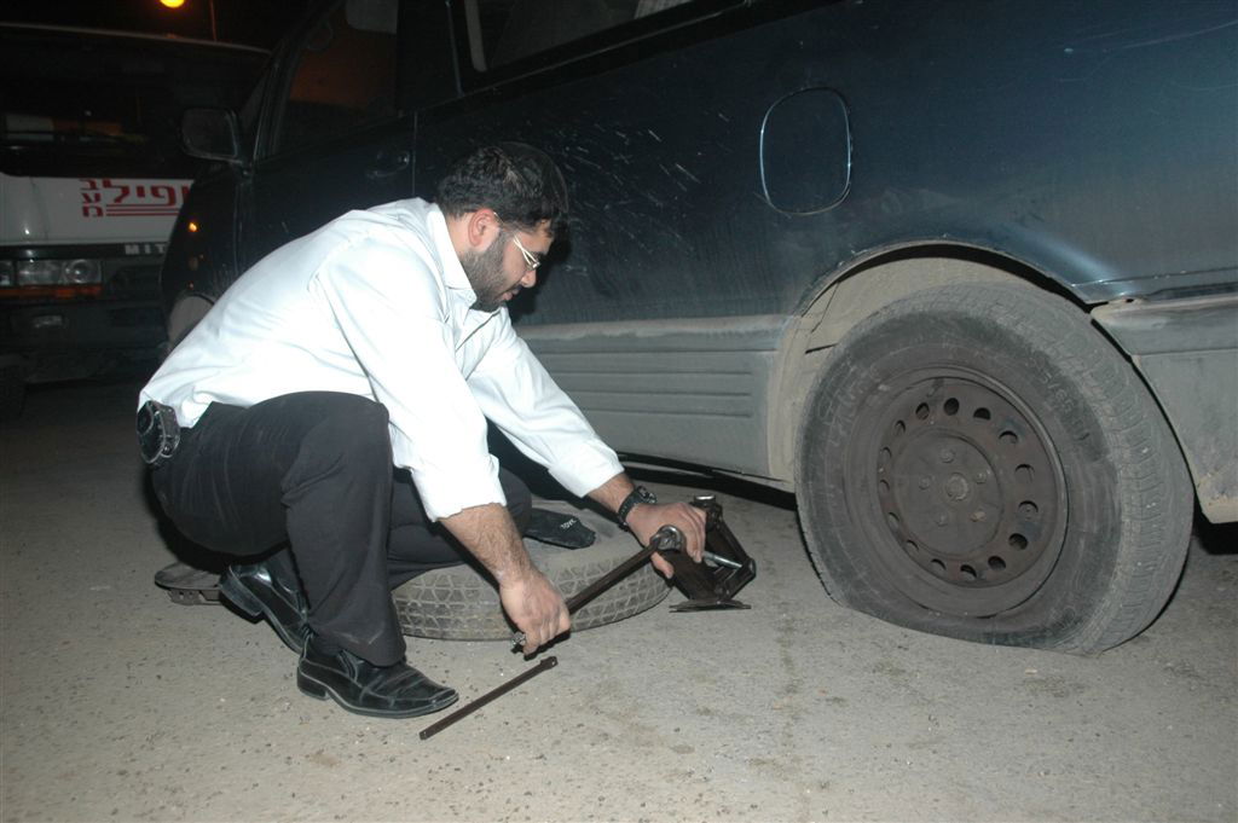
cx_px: 619
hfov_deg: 57.3
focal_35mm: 33
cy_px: 412
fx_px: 1134
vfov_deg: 39.9
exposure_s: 1/60
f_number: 5
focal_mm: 22
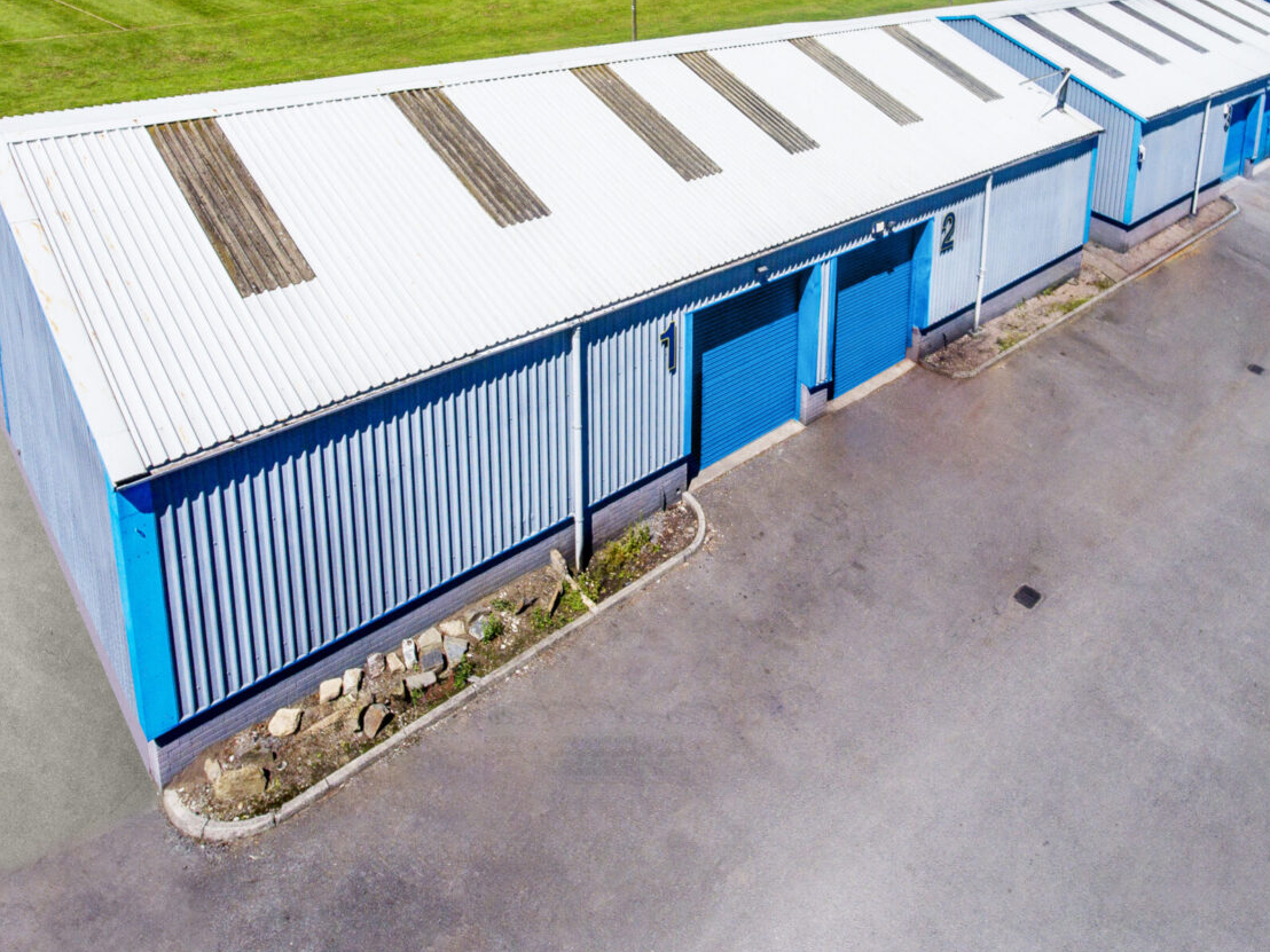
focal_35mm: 24
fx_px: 881
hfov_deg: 71.4
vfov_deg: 56.5
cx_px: 706
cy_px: 391
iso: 100
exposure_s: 1/1900
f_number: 2.8
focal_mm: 3.61
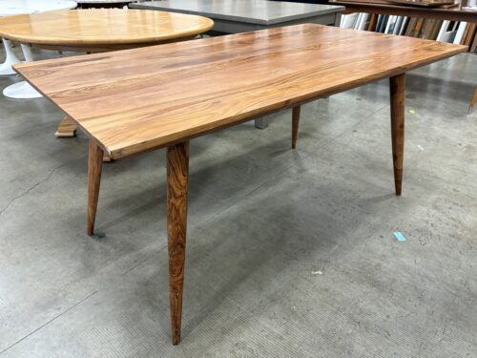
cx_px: 238
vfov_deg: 53.1
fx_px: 358
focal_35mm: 26
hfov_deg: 67.3
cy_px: 179
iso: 250
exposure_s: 1/60
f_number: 1.6
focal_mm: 5.96
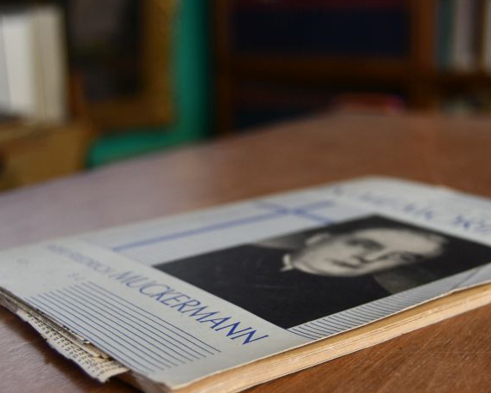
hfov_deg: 30.4
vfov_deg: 24.6
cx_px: 285
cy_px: 239
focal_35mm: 62
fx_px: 901
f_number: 4
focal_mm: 28
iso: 1000
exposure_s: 1/125
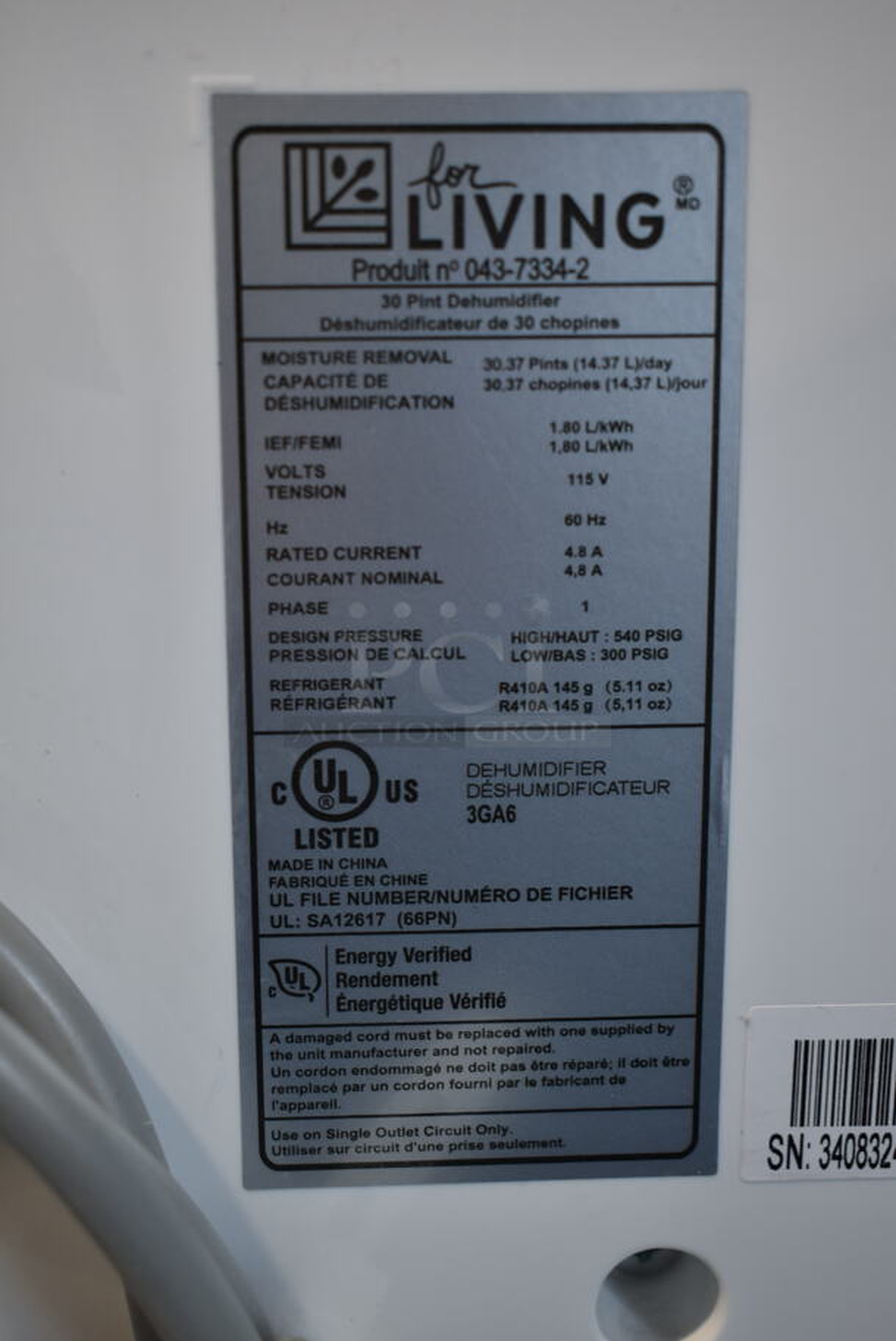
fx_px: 1901
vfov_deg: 38.9
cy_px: 670
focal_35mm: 51
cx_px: 448
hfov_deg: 26.5
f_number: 4.5
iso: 500
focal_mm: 34
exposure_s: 1/50
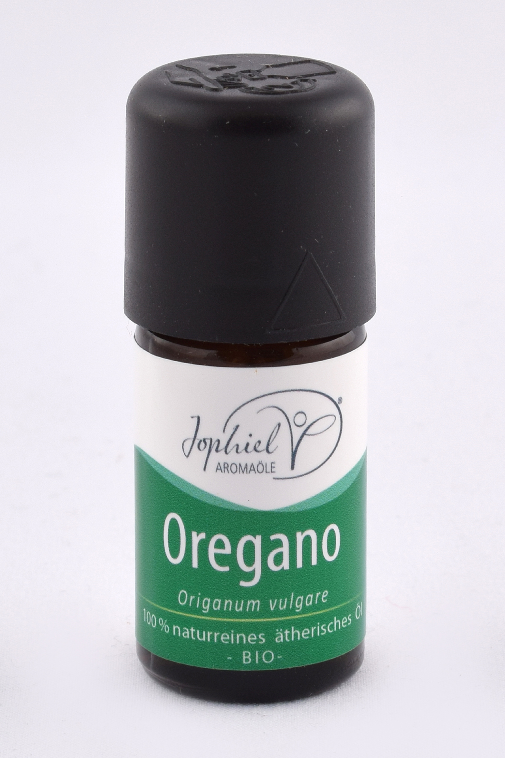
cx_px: 252
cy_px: 379
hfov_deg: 16.5
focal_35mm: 82
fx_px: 1736
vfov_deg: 24.6
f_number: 11
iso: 200
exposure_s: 1/125
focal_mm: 55
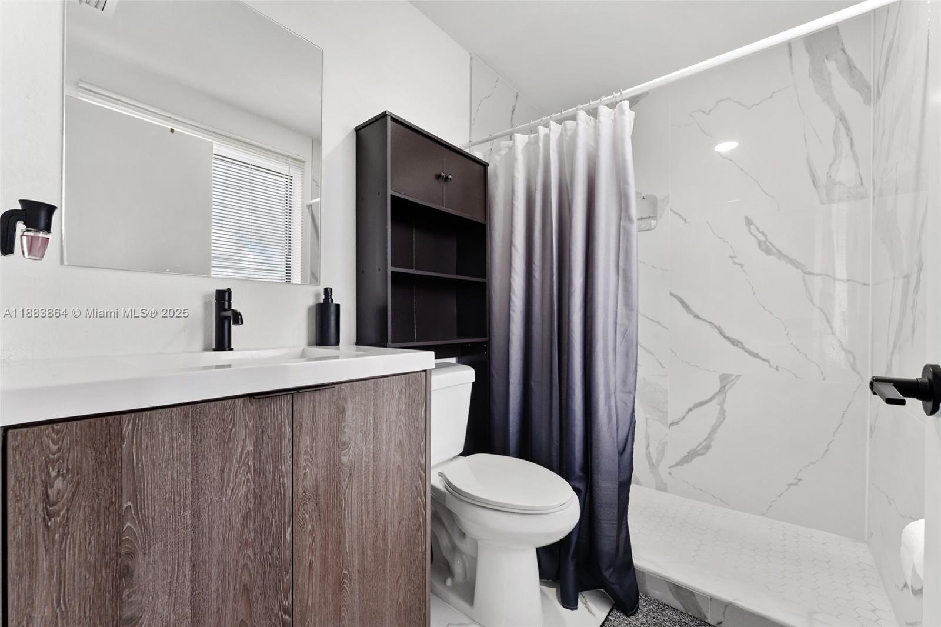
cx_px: 470
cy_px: 314
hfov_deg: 104.3
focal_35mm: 14
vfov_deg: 81.2
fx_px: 366
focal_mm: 14
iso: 500
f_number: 9
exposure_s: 1/25
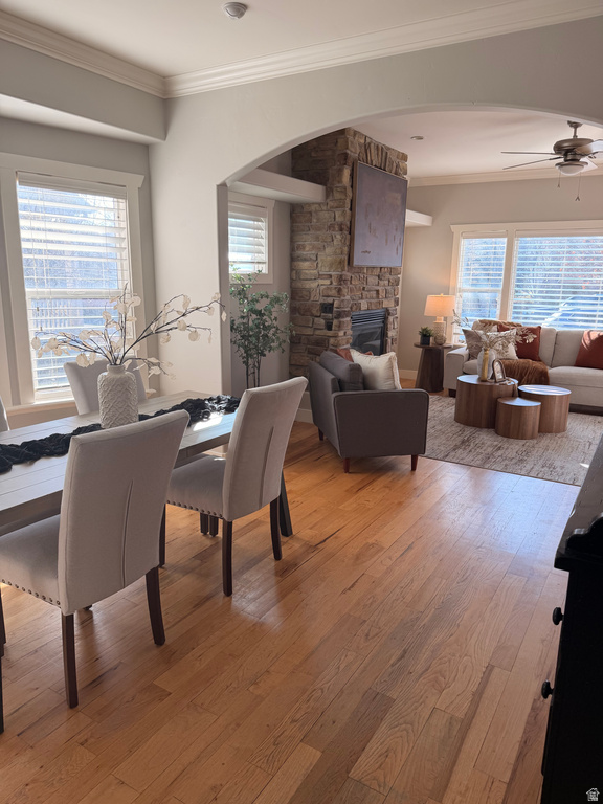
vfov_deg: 71.6
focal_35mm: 24
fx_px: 557
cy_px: 402
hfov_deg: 56.8
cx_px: 302
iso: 80
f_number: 1.78
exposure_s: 1/178
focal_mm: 6.76
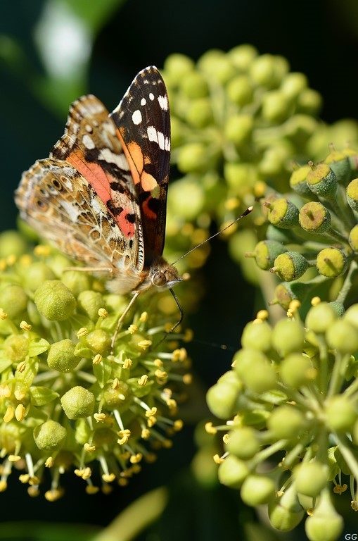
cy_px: 270
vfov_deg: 13.1
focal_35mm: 158
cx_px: 179
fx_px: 2359
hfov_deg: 8.7
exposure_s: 1/1600
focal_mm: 105
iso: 400
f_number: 6.3
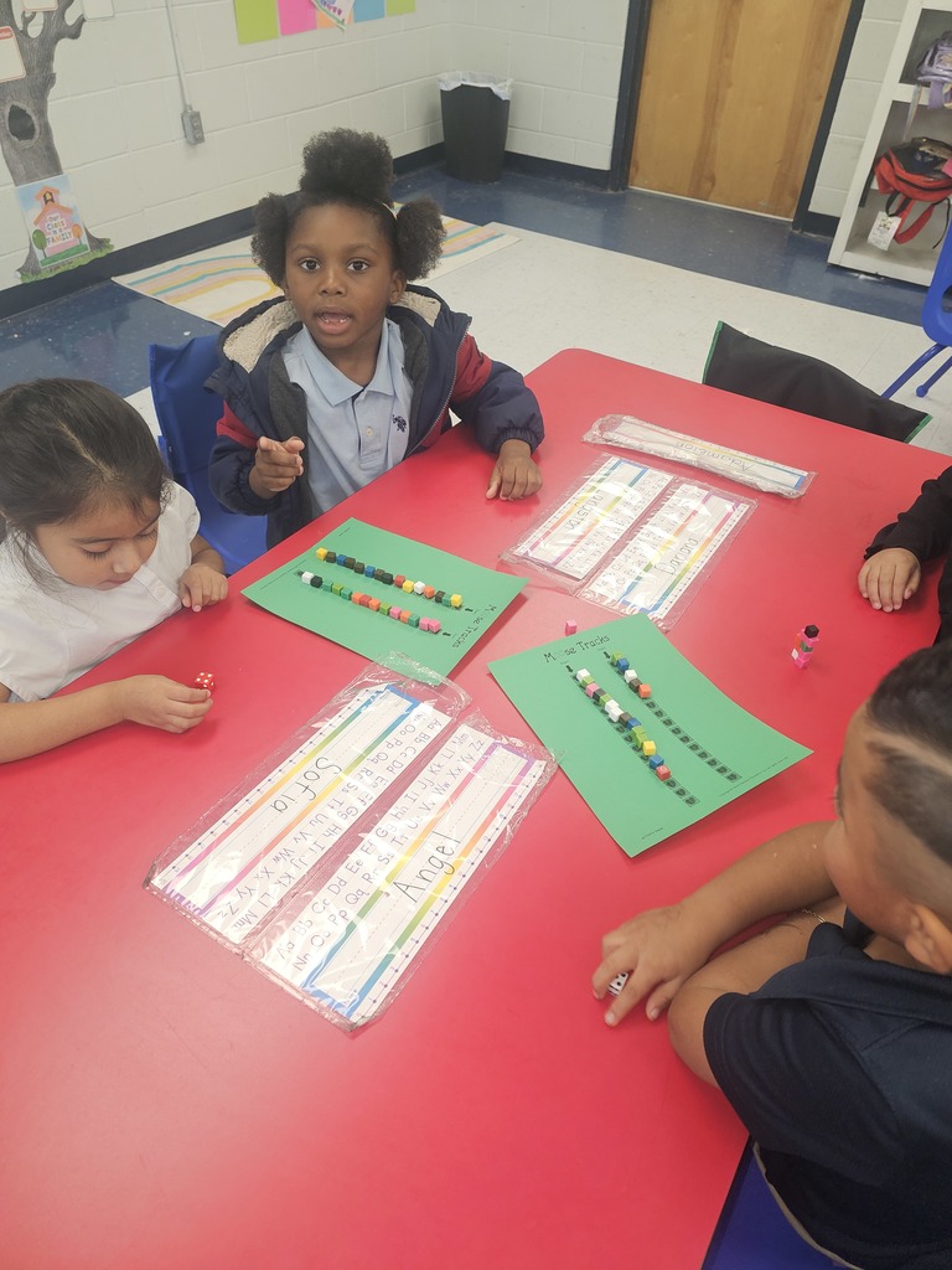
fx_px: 843
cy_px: 635
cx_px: 476
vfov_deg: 73.9
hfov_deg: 58.9
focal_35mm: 23
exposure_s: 1/60
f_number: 1.7
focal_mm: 6.3
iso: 64
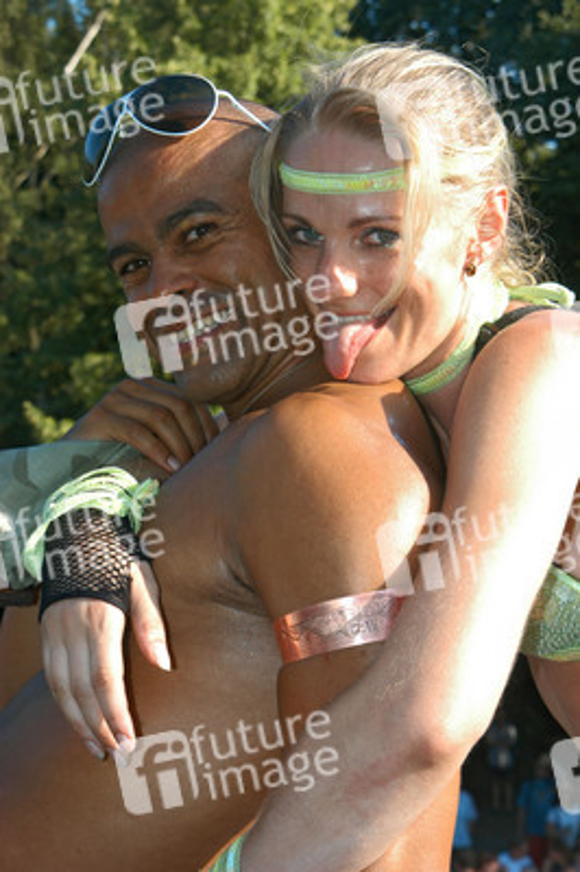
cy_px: 436
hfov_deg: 20.1
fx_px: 1634
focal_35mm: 68
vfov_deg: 29.9
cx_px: 290
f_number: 8
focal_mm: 45
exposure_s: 1/160
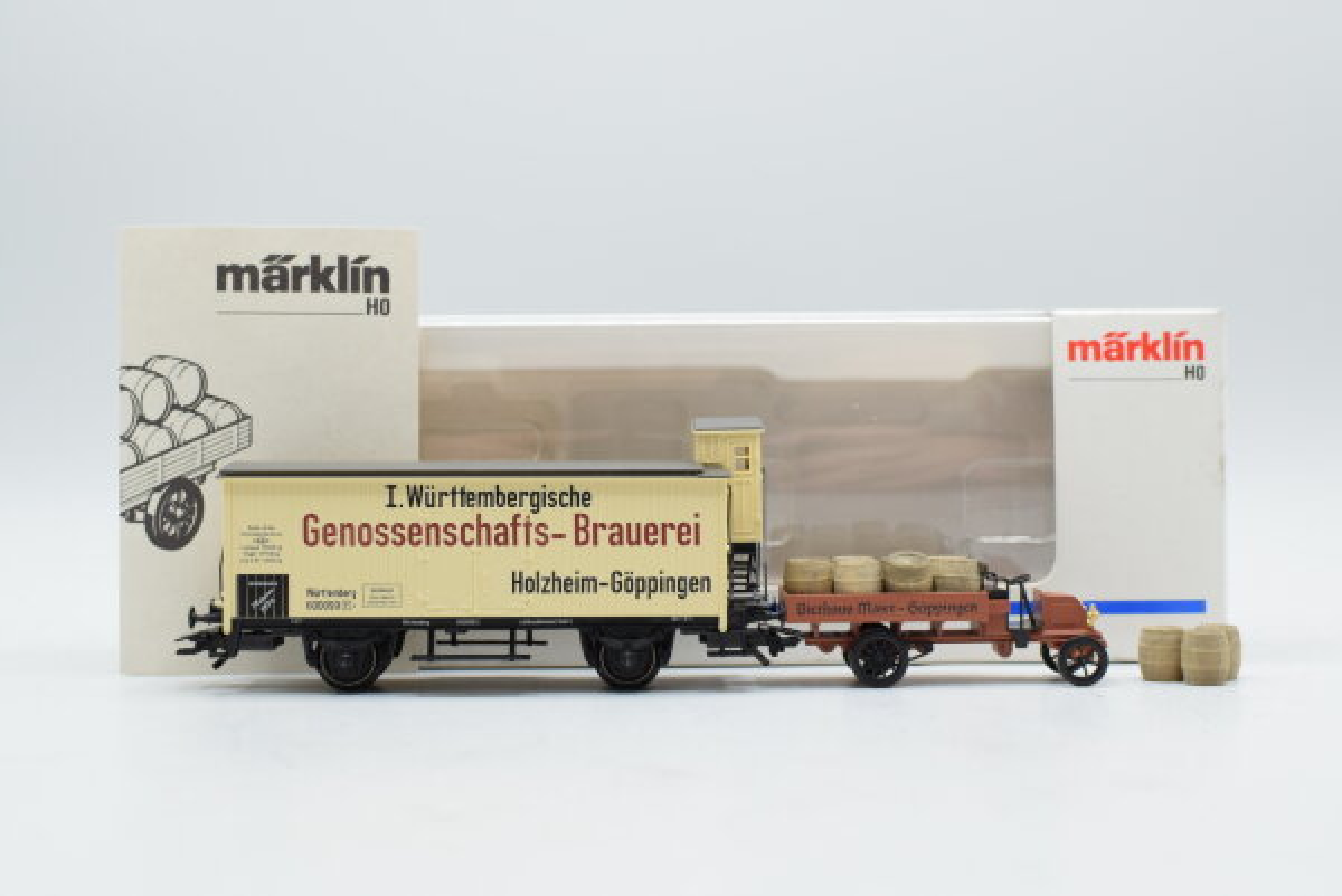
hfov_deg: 37.8
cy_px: 448
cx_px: 671
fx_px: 1958
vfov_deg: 25.8
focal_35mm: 52
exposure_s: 1/160
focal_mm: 35
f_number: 8
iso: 500
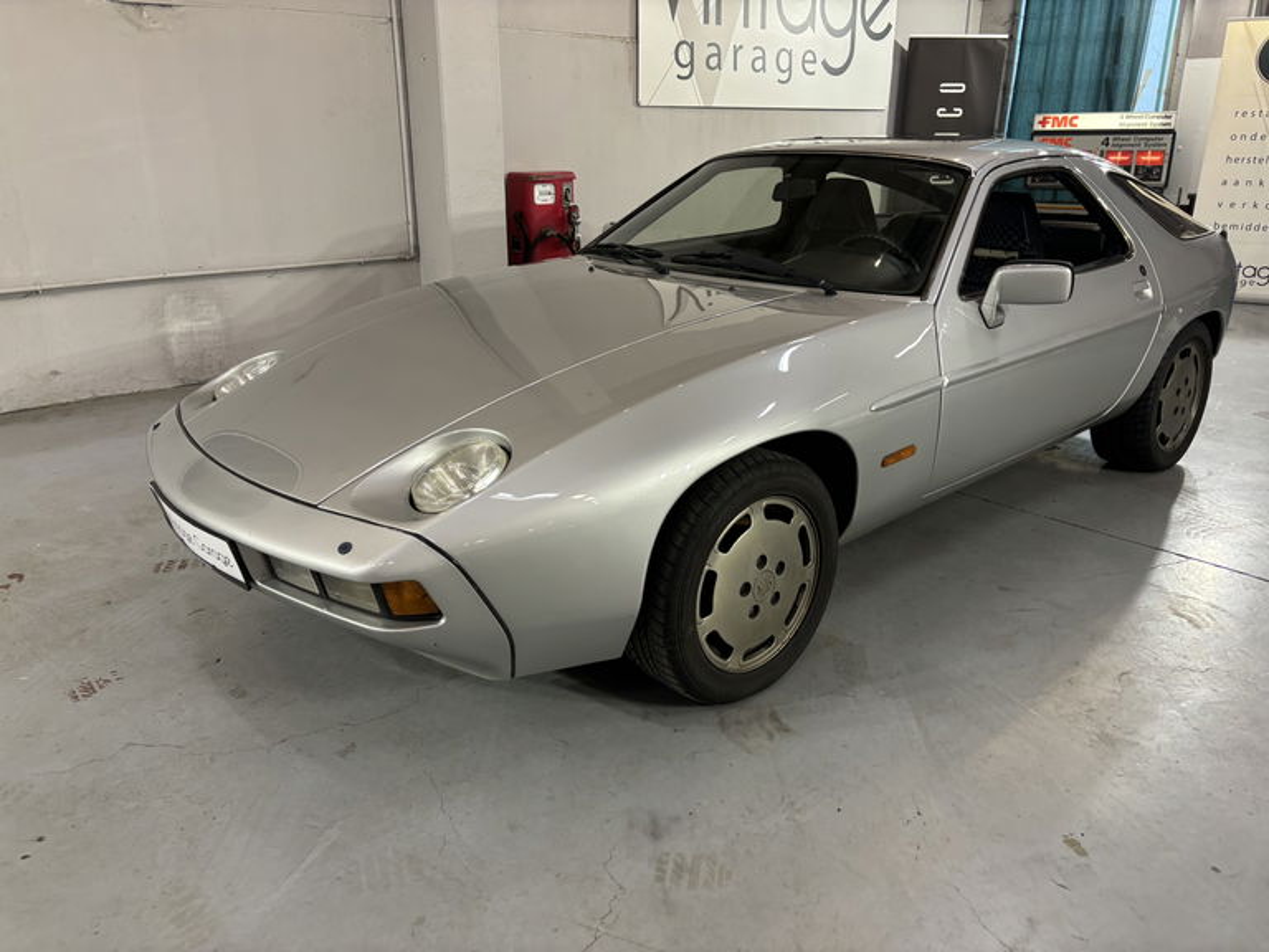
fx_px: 953
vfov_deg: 53.1
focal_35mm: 26
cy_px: 476
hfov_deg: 67.3
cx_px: 634
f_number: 1.6
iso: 125
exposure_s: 1/50
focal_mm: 5.96
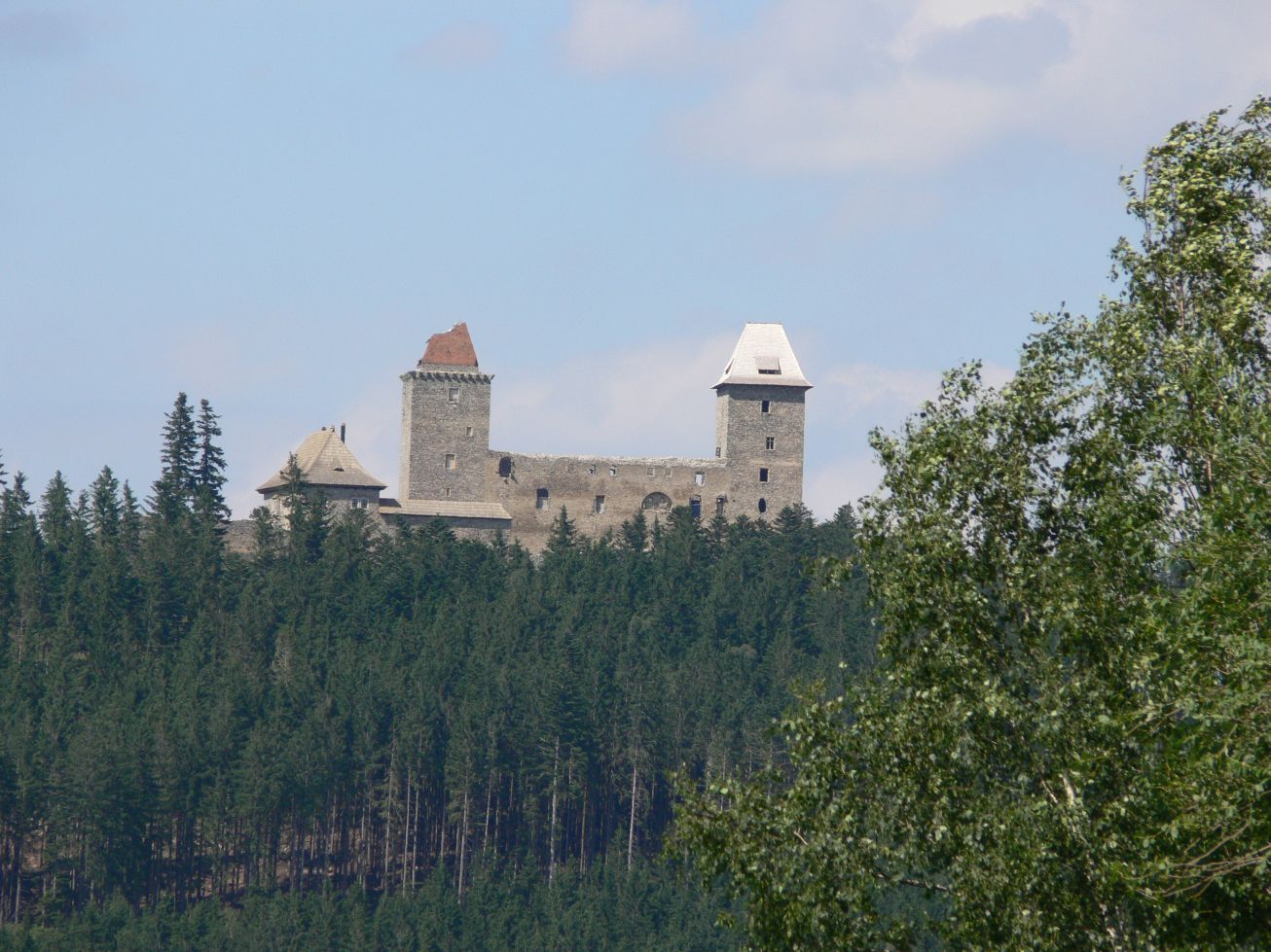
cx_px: 636
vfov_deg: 3.5
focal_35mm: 420
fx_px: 15418
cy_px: 476
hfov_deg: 4.7
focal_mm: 88.8
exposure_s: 1/500
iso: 100
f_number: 6.3
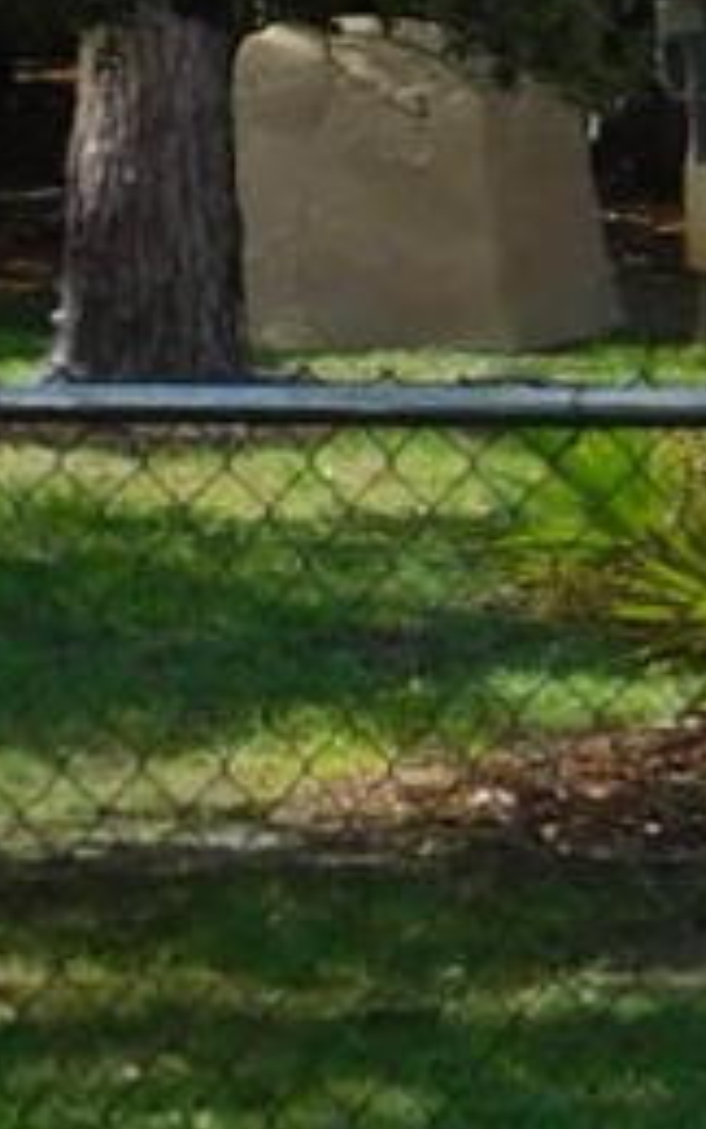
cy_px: 153
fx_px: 11353
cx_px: 2414
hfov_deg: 3.4
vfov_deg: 5.7
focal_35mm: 369
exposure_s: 1/640
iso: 125
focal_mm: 8
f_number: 3.7
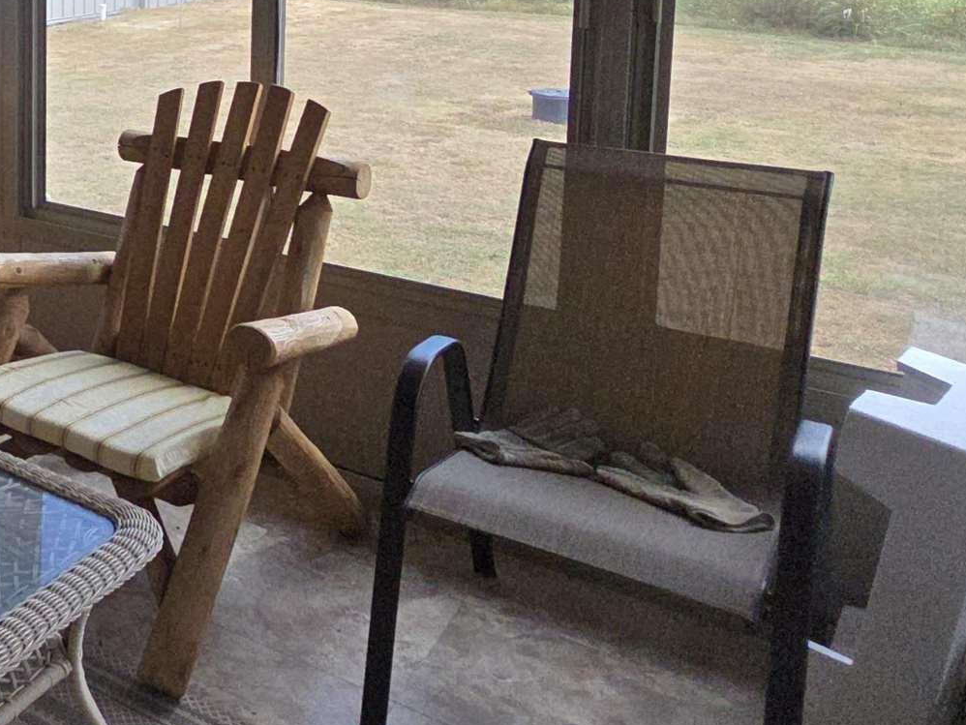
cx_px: -150
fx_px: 1117
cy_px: 3
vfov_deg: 33.0
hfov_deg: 37.3
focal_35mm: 40
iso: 125
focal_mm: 2.2
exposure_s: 1/719
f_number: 2.2
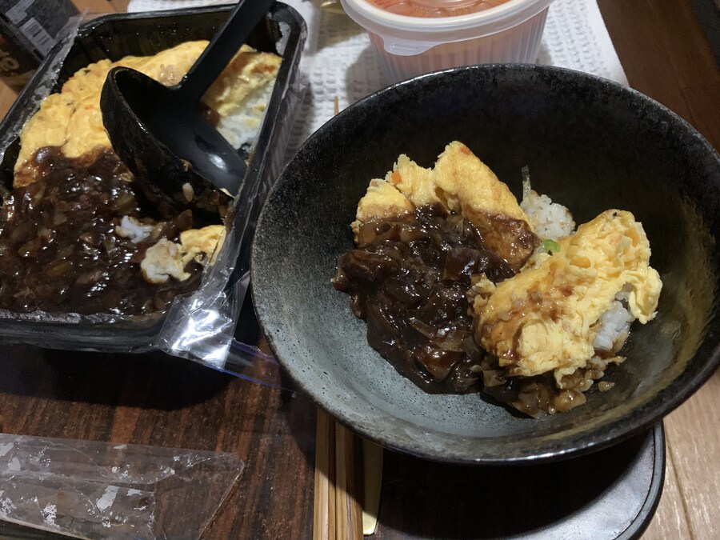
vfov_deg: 53.1
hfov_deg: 67.3
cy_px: 270
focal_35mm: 26
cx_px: 360
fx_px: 541
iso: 800
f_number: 1.8
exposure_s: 1/30
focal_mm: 4.25
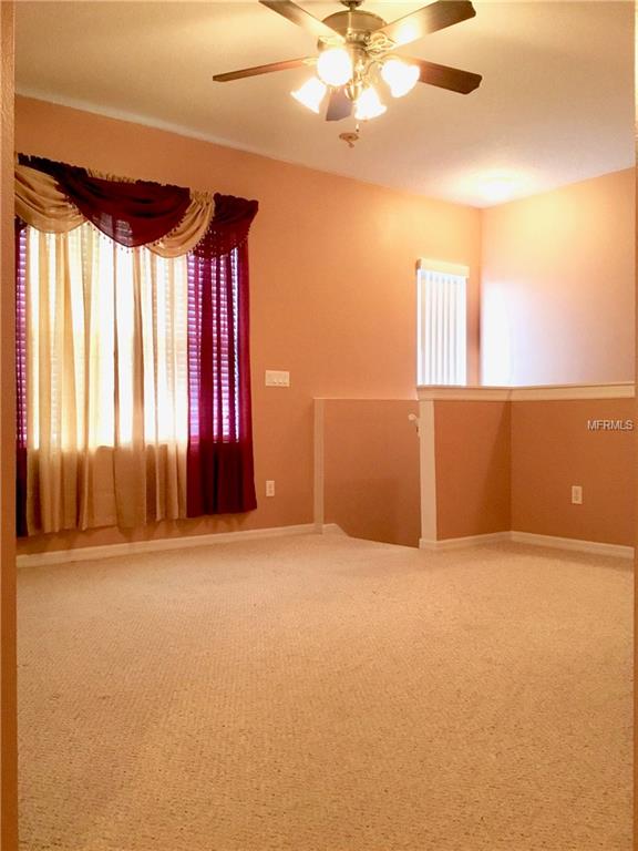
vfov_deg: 58.4
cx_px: 319
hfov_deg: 45.4
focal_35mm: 31
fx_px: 762
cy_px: 426
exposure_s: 1/30
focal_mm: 3.3
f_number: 2.4
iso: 125
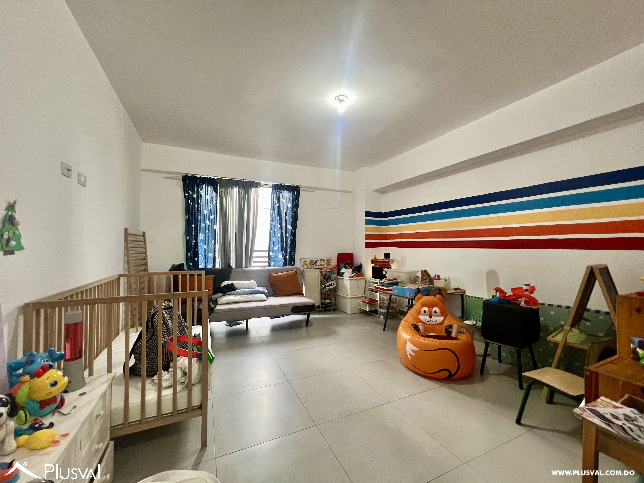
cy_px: 242
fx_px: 242
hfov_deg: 106.2
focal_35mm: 13
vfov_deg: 89.9
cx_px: 322
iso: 250
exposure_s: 1/60
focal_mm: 1.57
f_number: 1.8
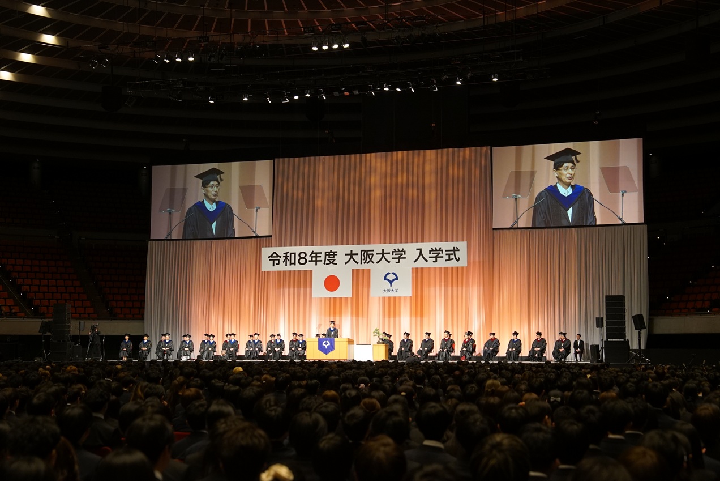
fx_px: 1160
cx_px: 360
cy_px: 240
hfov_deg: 34.5
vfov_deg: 23.4
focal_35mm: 58
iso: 2500
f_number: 4
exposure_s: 1/160
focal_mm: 58
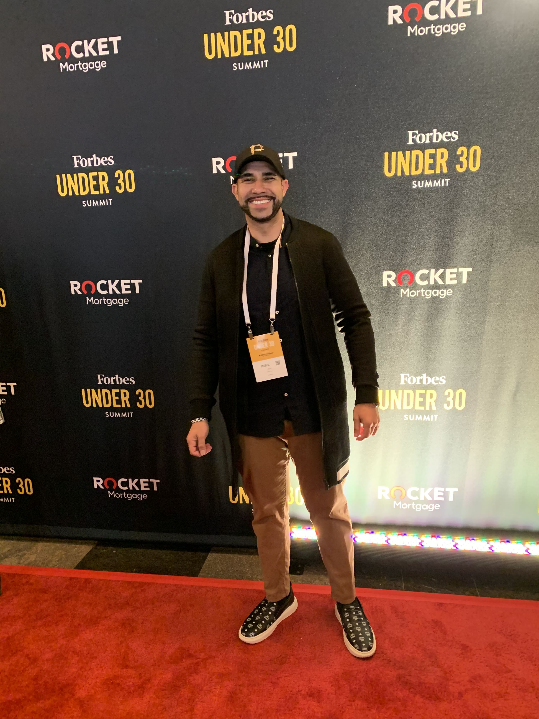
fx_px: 540
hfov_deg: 53.1
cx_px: 270
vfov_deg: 67.3
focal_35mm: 26
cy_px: 360
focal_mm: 4.25
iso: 640
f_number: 1.8
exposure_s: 1/30
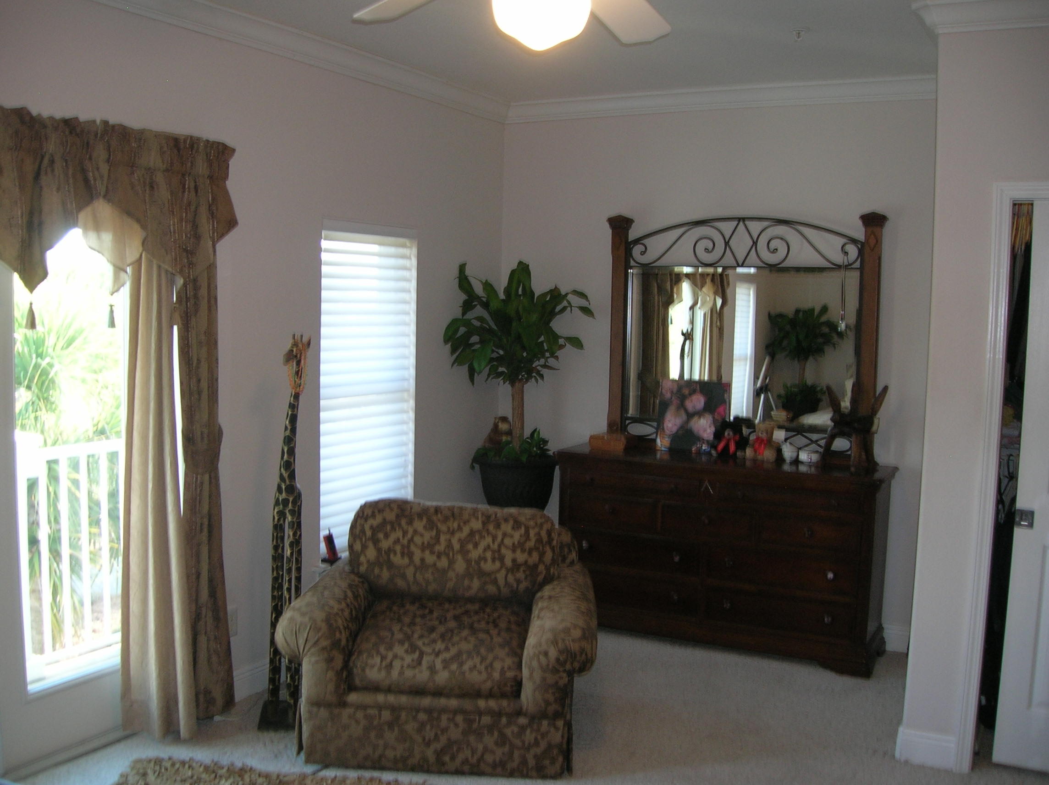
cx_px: 524
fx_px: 1029
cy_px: 392
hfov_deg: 54.0
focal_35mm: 34
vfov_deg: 41.7
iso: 70
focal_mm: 5.7
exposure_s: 1/23.8
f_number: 2.9
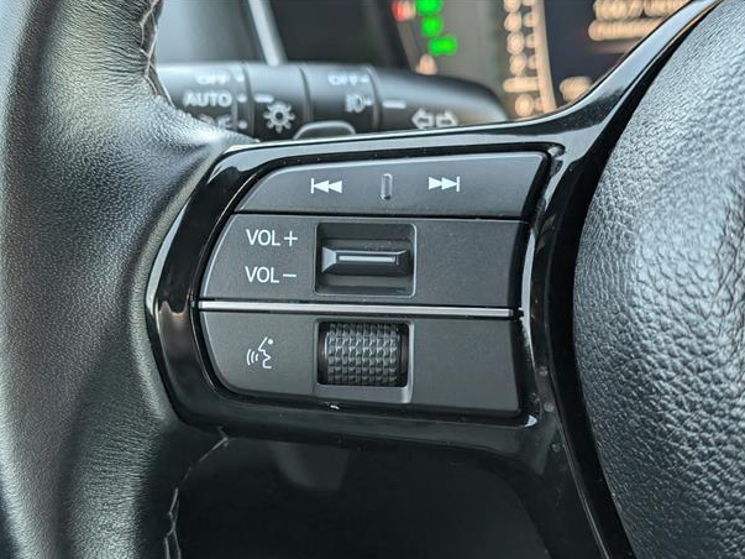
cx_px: 367
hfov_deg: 36.8
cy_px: 293
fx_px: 1119
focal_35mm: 52
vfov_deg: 28.0
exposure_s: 1/294
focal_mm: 6.9
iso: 858
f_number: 1.68
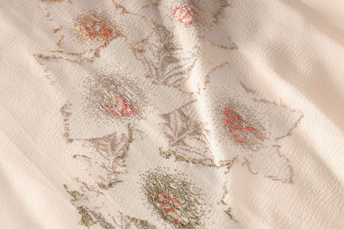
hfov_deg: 24.6
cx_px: 172
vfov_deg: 16.5
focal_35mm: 82
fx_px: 787
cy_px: 114
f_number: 16
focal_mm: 55
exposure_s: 1/200
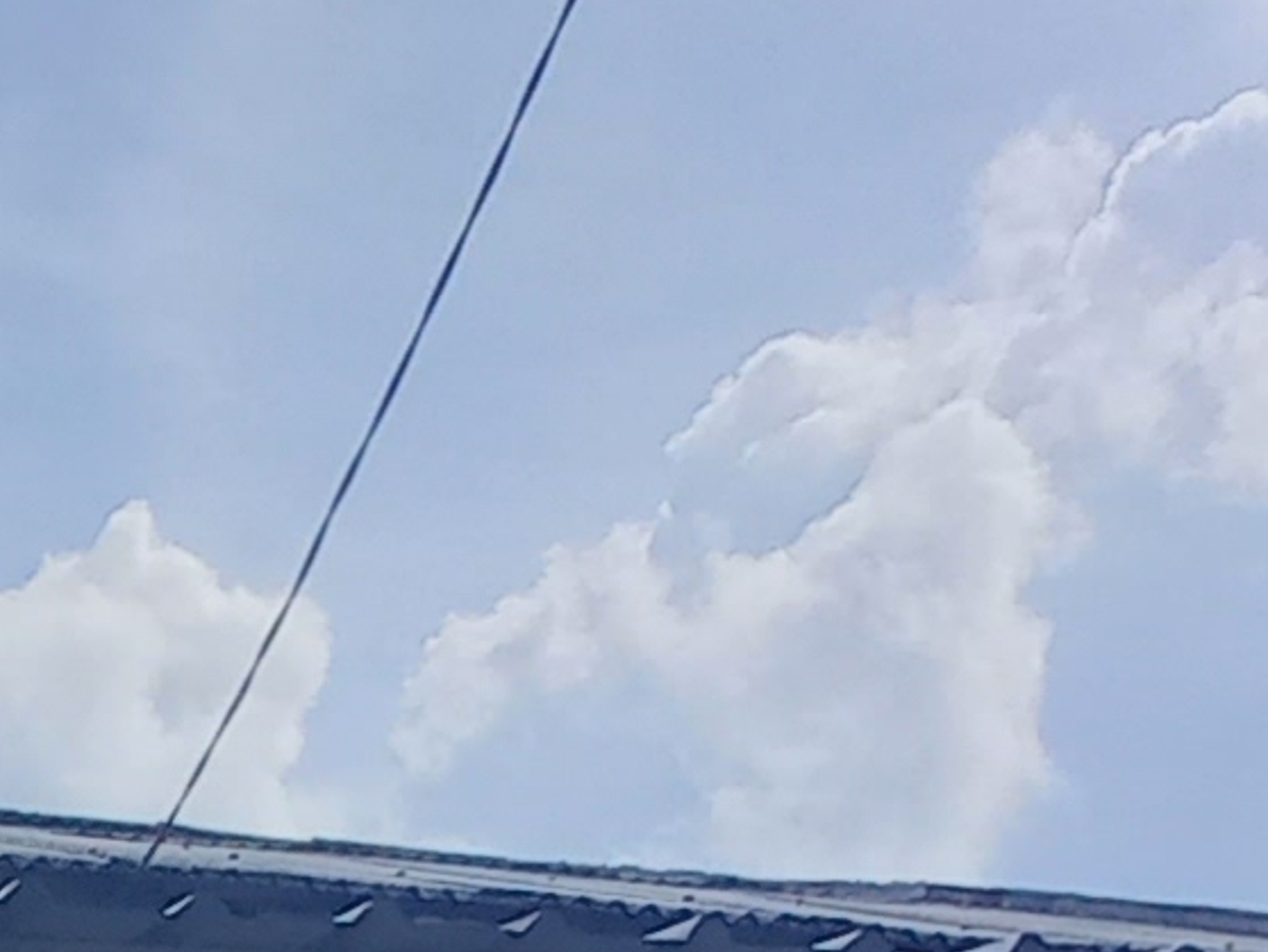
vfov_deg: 16.8
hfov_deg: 22.4
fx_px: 2785
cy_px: 1586
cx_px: -470
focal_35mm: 76
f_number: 2.2
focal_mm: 1.42
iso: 40
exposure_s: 1/1435
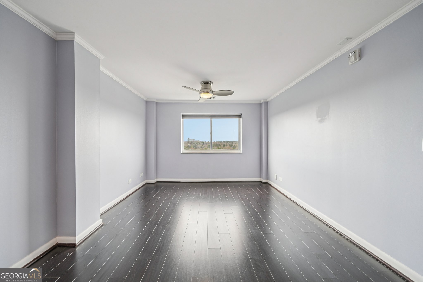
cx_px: 212
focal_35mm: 12
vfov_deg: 90.0
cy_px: 141
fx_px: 141
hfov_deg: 112.6
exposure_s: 1/25
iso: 400
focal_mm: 12
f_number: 8
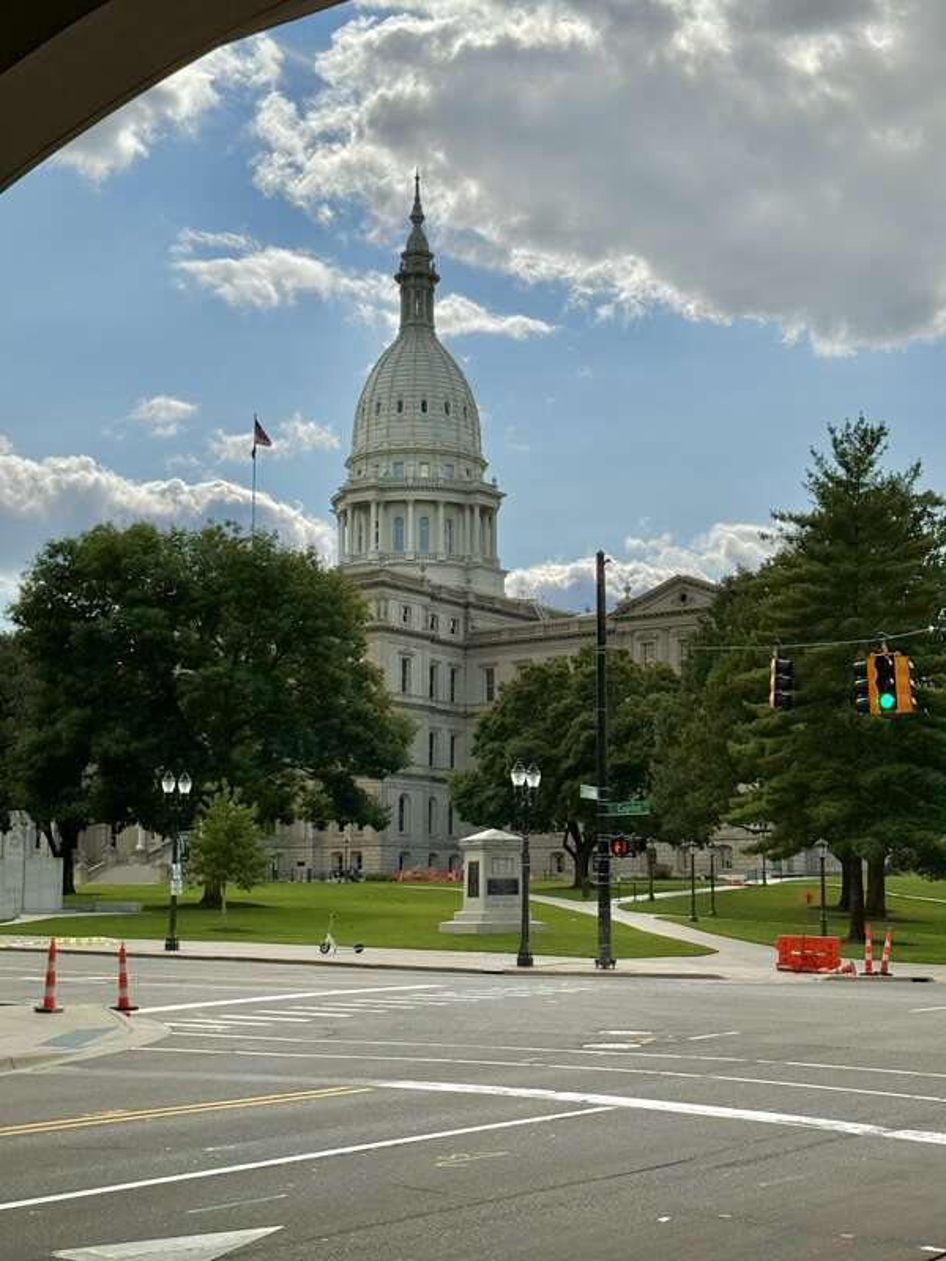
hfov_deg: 30.3
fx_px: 1749
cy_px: 630
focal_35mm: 48
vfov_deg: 39.7
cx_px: 473
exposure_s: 1/15385
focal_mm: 6.76
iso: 80
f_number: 1.78
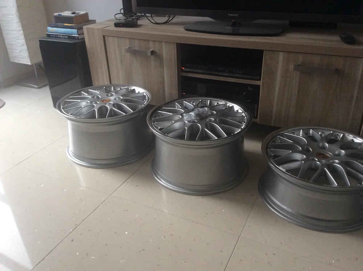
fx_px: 335
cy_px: 136
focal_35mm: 32
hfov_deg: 56.9
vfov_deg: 44.1
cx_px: 182
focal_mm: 3.3
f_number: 2.4
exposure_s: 1/25
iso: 160
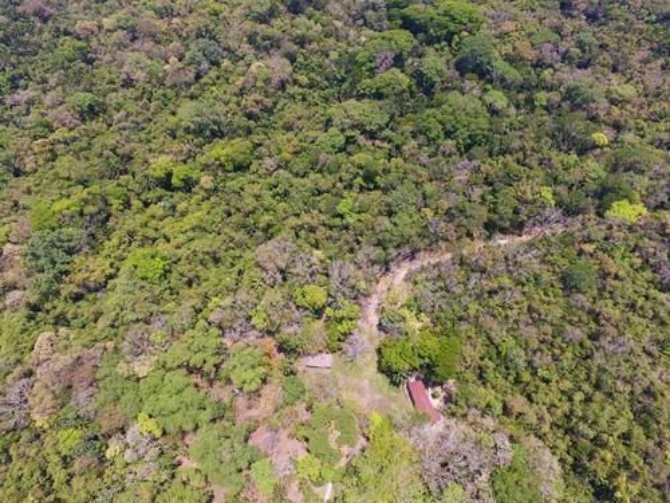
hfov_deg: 81.7
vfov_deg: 66.0
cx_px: 335
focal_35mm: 20
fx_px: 387
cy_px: 252
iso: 100
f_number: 2.8
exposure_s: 1/152
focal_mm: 3.61
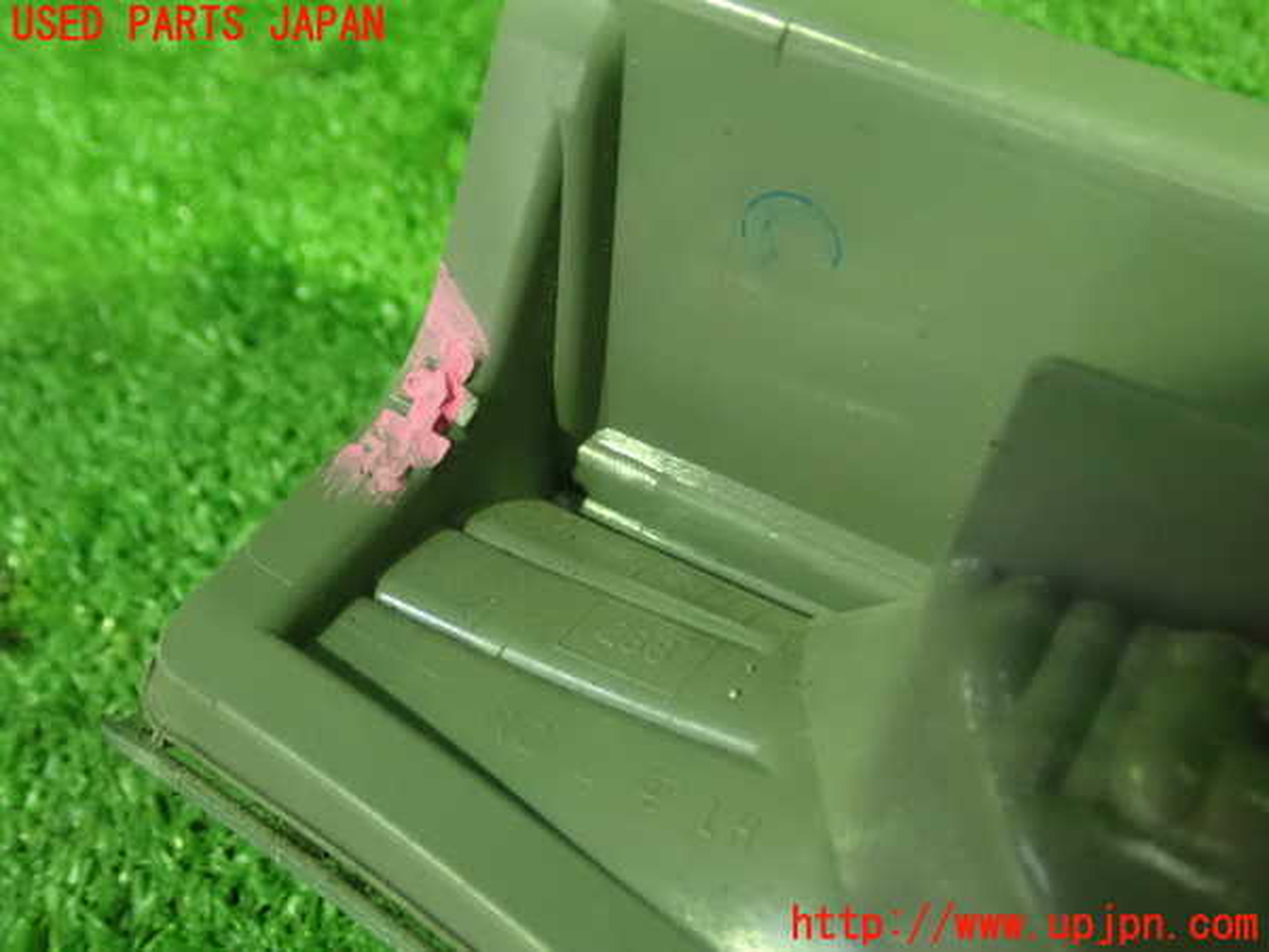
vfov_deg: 33.6
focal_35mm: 43
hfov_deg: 43.9
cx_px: 634
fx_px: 1576
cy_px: 476
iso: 1600
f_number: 2.9
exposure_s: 1/30
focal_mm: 7.86
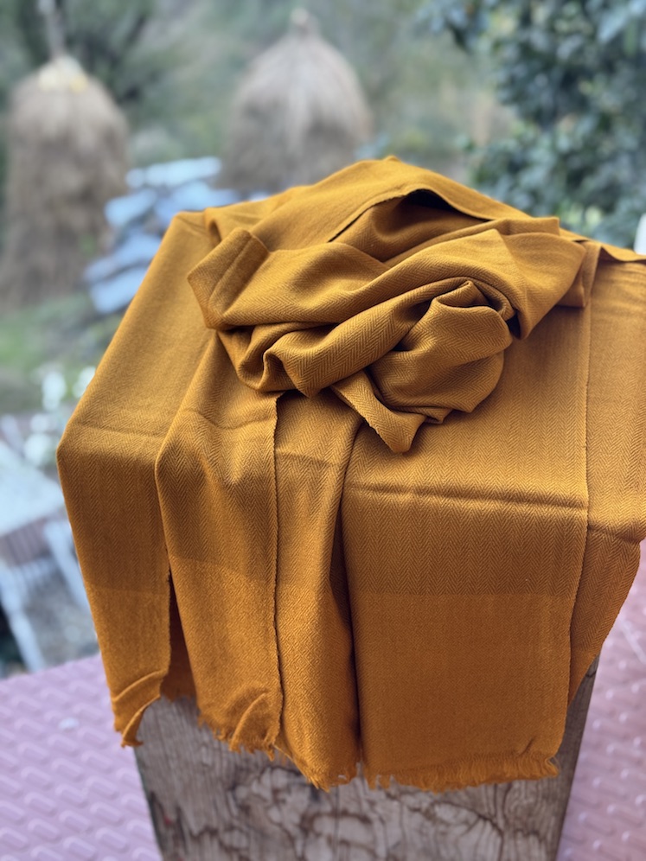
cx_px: 323
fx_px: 1194
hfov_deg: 30.3
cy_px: 430
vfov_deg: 39.7
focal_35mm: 48
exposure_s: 1/60
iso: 100
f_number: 1.78
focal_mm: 6.76
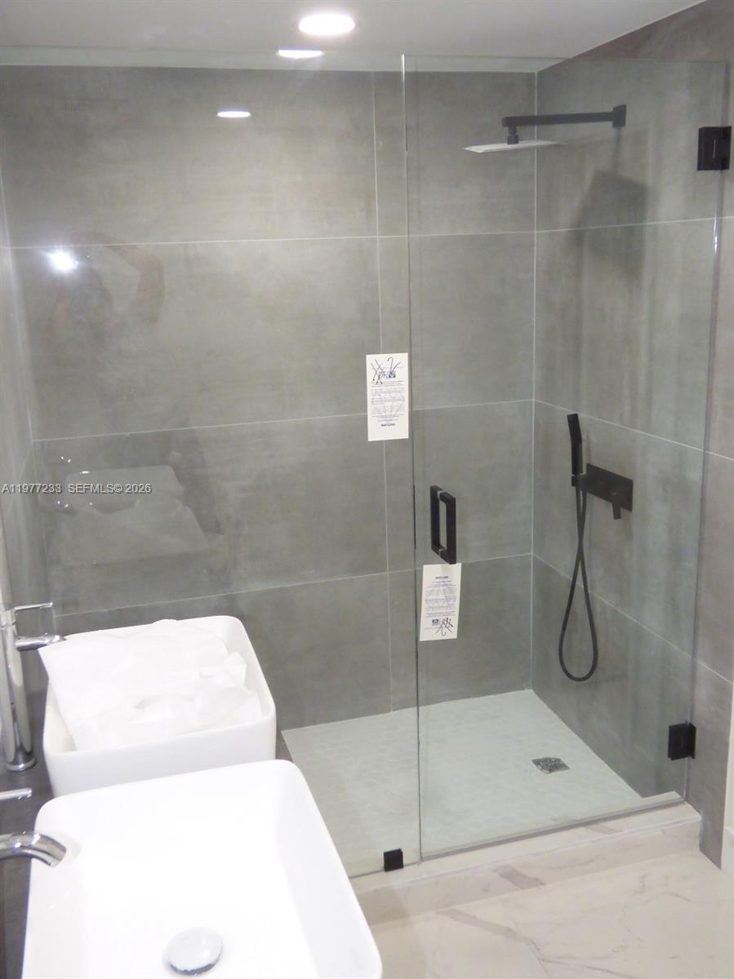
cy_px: 490
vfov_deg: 56.8
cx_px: 367
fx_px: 905
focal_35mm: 32
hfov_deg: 44.1
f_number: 3.3
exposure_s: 1/60
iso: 500
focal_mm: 5.53
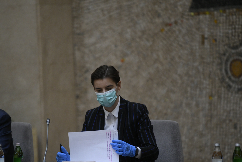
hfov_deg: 8.1
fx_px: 1701
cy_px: 96
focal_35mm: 253
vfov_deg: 5.4
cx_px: 104
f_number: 2.8
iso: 2000
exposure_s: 1/250
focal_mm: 200
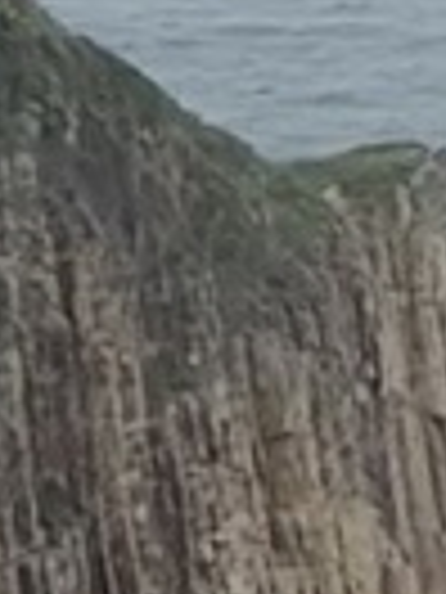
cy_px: 158
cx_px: 1428
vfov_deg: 5.3
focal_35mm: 373
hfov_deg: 3.9
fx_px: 6408
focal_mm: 6.76
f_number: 1.78
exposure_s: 1/1285
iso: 64
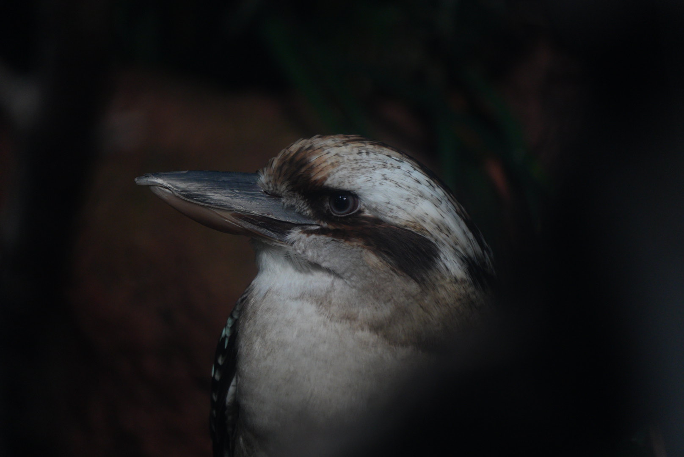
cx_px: 342
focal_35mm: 600
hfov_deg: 3.4
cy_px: 228
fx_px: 11408
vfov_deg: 2.3
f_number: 6.3
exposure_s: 1/400
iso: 3200
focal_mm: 600
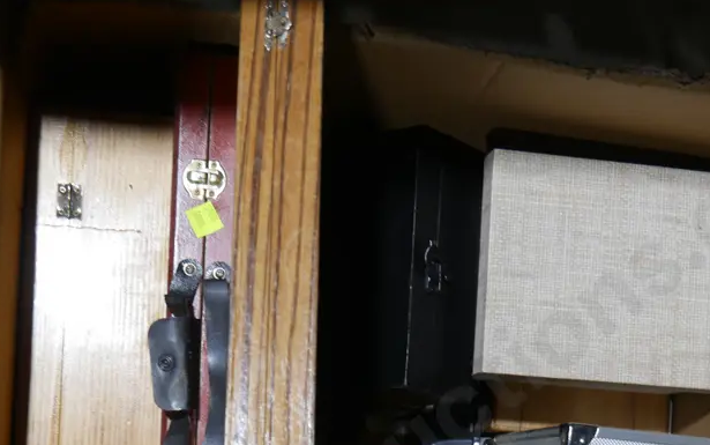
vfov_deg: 21.0
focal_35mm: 60
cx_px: 424
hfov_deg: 33.9
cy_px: 442
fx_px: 1162
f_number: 4
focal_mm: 17
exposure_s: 1/60
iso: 200
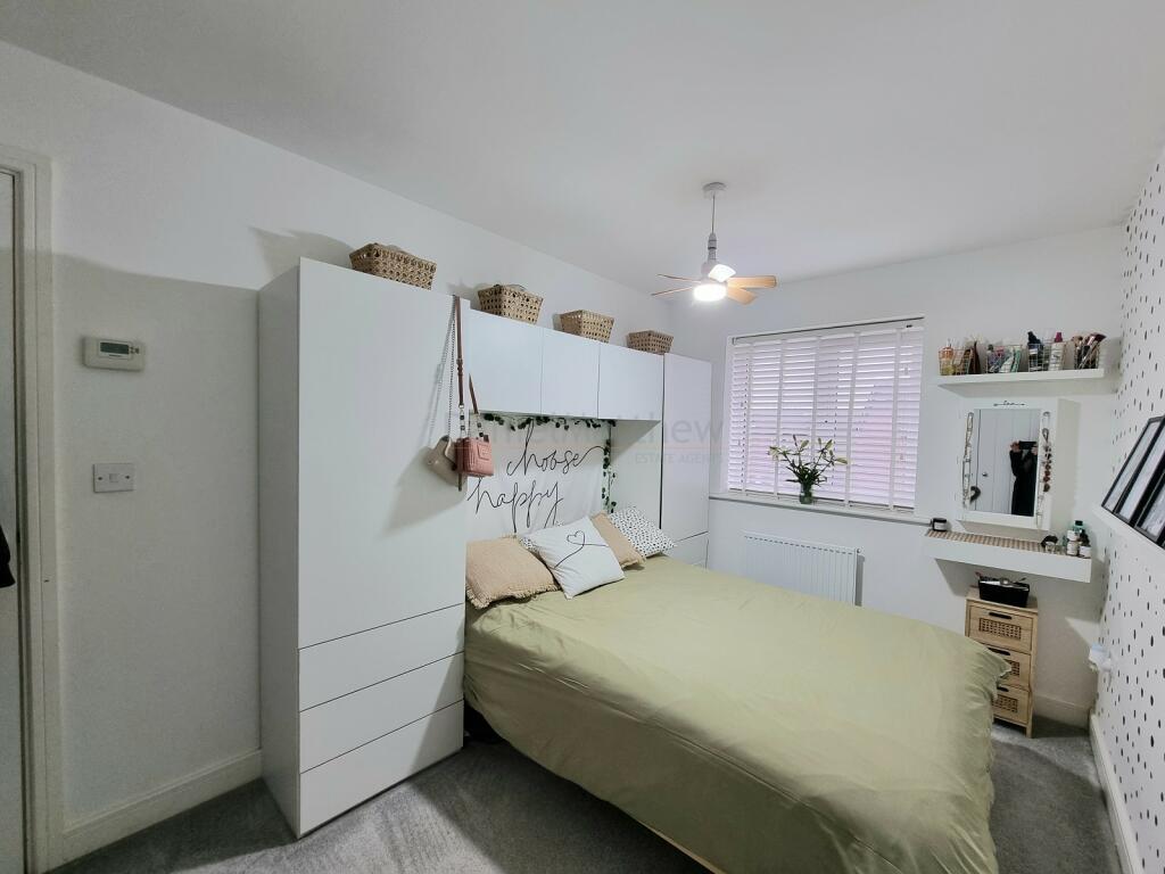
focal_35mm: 13
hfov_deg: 106.2
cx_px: 582
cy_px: 437
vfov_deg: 89.9
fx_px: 438
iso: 125
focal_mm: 2.2
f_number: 2.2
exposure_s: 1/60.2
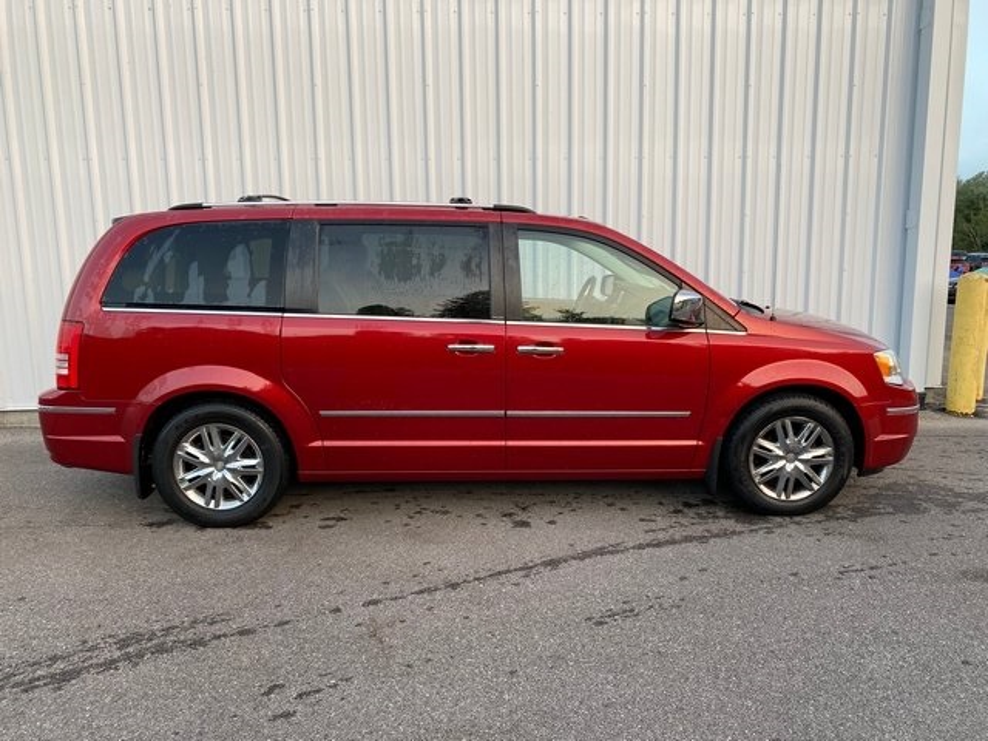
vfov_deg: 53.1
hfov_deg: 67.3
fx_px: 742
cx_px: 494
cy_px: 370
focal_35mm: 26
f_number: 1.8
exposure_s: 1/122
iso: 40
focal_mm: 4.25
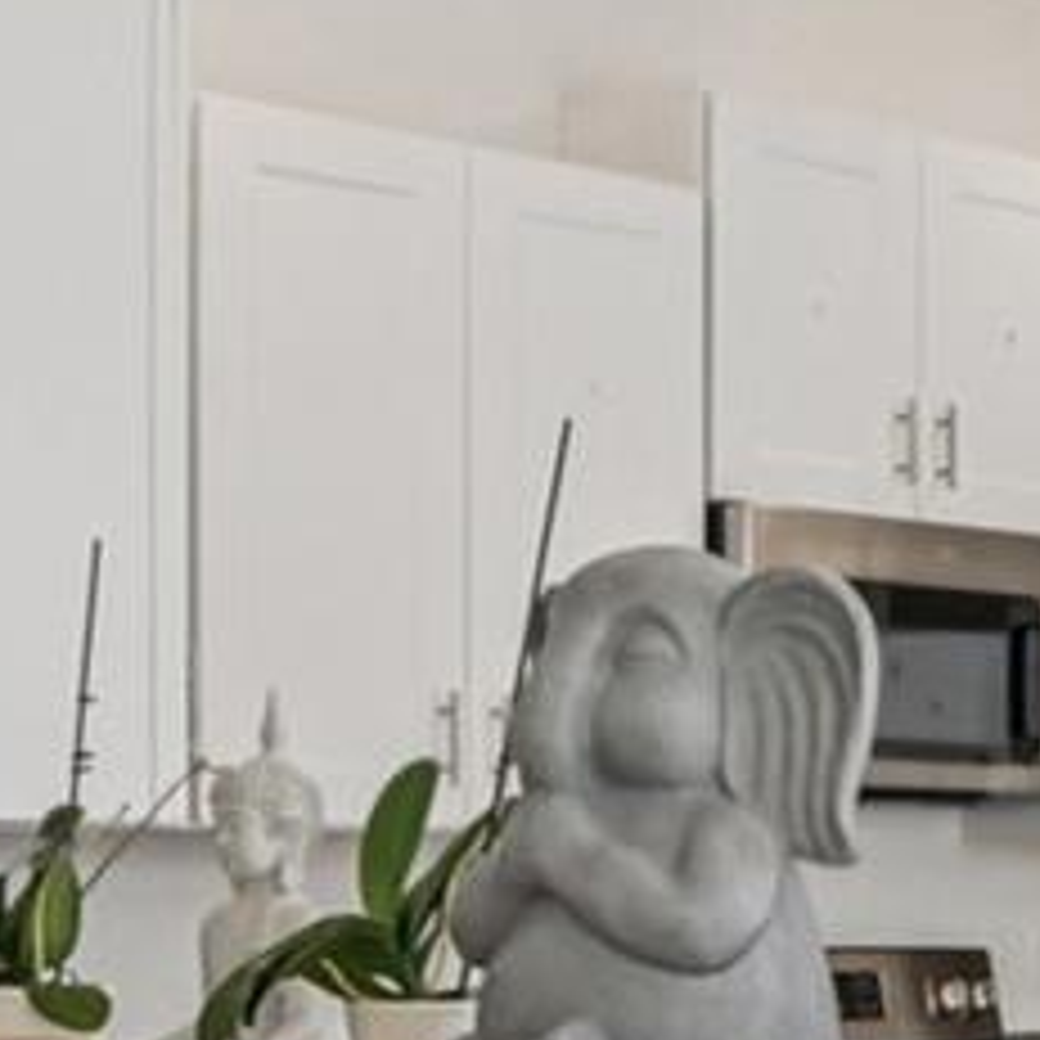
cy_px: 977
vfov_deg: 18.1
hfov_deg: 15.7
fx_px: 3195
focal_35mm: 94
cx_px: 1886
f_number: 8
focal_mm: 16
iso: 400
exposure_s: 1/100
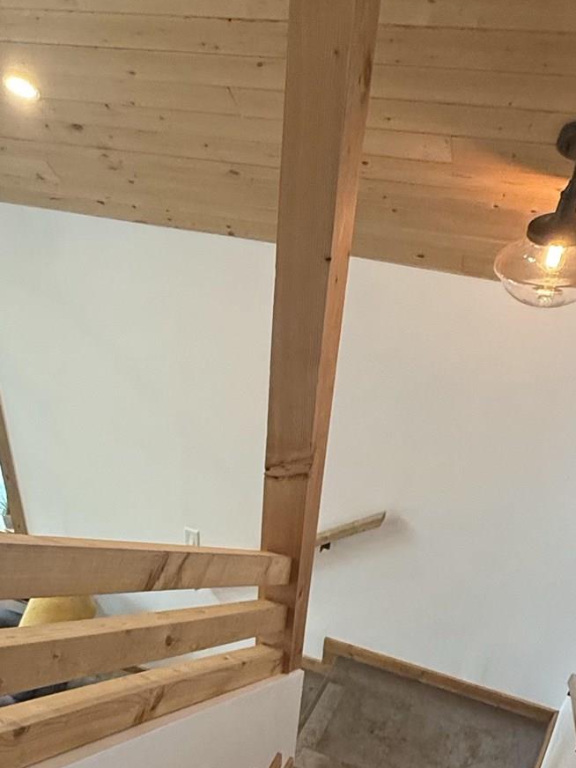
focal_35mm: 37
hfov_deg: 37.7
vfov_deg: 43.5
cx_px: 141
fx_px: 821
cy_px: 756
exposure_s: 1/120
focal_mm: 2.22
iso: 500
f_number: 2.2
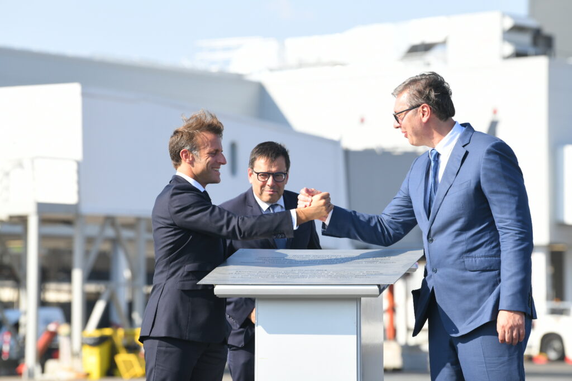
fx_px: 3178
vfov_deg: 6.9
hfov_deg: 10.3
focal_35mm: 200
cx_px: 286
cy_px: 190
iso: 200
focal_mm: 200
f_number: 5.6
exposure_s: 1/500
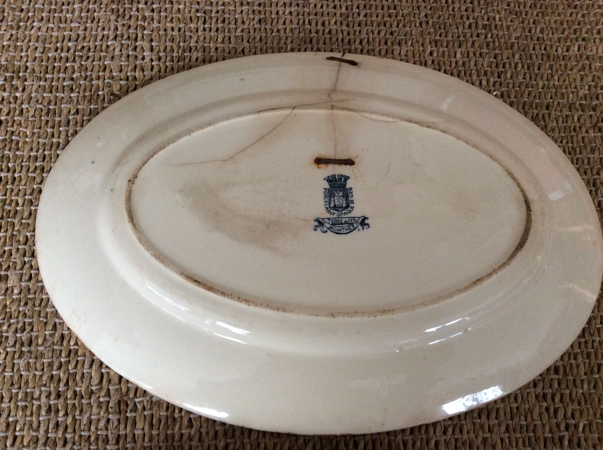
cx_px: 302
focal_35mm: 32
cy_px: 225
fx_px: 557
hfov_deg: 56.9
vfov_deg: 44.1
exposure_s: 1/25
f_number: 2.4
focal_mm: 3.3
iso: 125
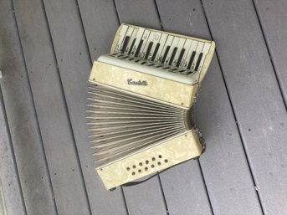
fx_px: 232
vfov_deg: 49.7
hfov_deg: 63.5
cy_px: 108
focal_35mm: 28
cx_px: 144
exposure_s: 1/60
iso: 100
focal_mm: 3.99
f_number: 1.8
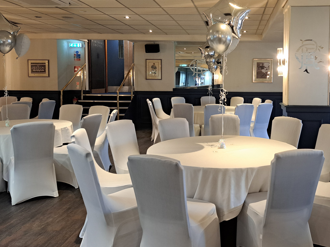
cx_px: 217
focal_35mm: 34
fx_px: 324
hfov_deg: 53.0
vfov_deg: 41.6
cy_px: 101
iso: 320
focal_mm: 5.23
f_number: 1.8
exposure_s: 1/33
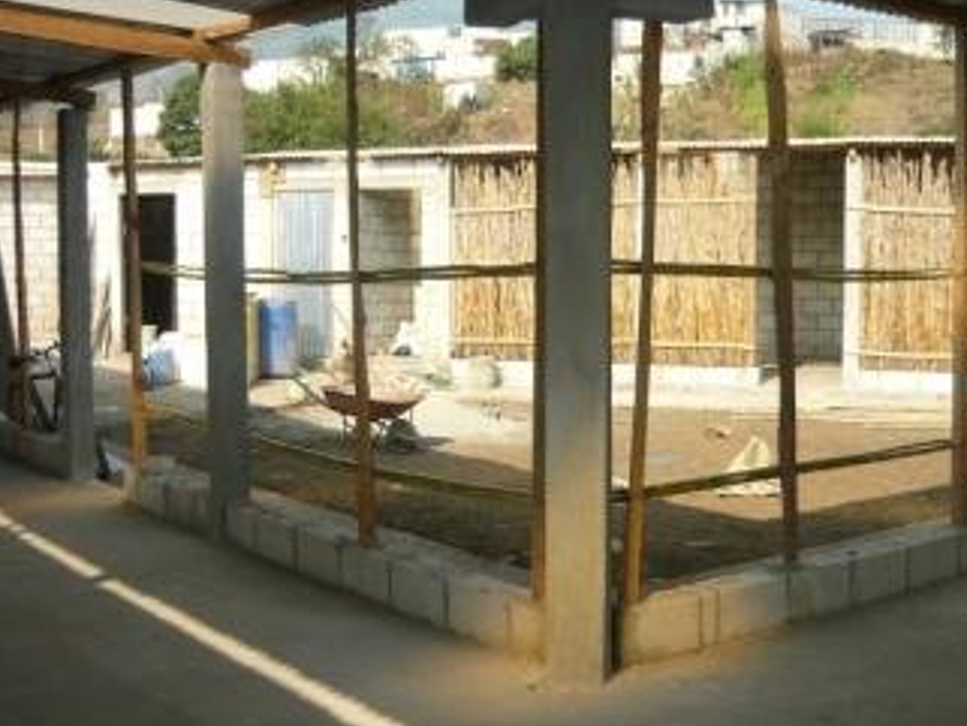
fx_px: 1285
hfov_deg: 41.2
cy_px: 380
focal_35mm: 46
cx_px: 527
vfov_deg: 31.5
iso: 100
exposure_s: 1/800
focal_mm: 5.5
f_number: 2.8
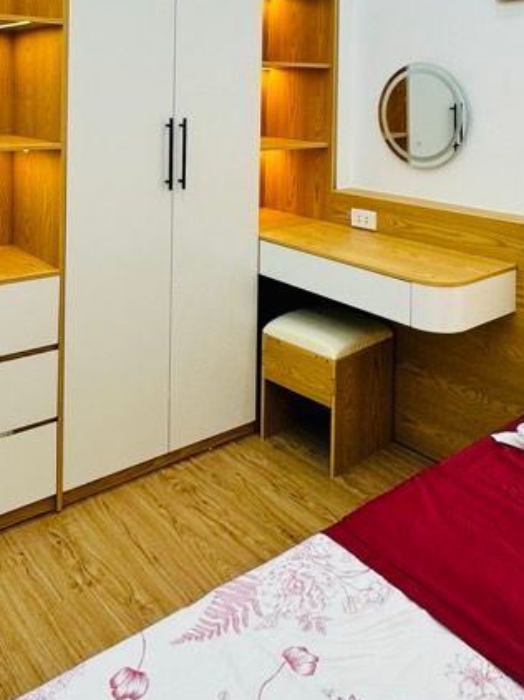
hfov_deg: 41.7
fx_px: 687
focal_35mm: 34
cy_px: 96
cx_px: 235
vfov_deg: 49.3
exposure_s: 1/100
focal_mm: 2.22
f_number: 2.2
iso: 100
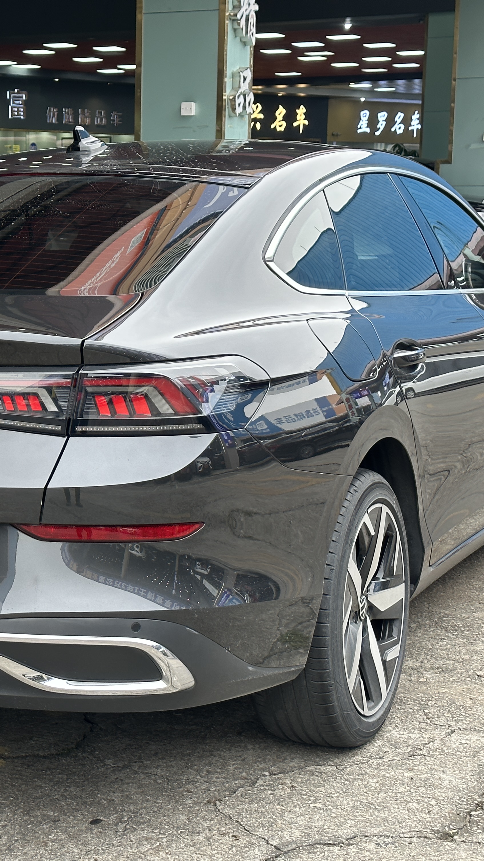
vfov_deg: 30.2
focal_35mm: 70
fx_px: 1597
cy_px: 432
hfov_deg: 17.0
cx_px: 73
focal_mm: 6.86
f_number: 1.78
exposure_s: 1/161
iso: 64
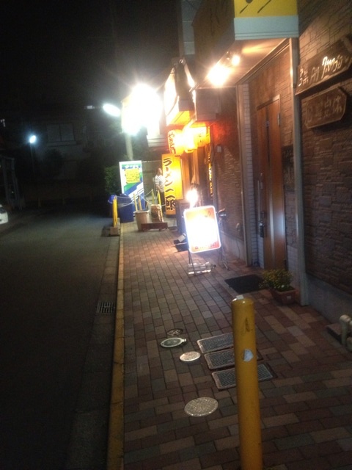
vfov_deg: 52.6
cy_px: 235
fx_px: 475
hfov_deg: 40.7
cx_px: 176
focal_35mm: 35
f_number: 2.4
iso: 400
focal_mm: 4.28
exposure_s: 1/20
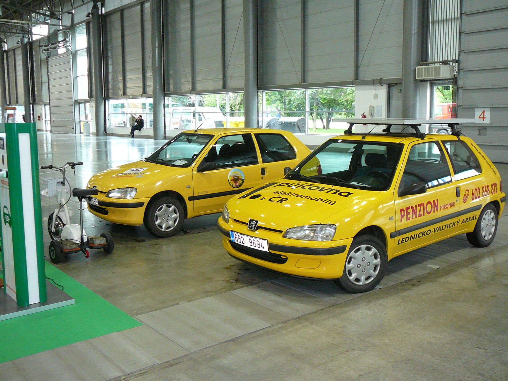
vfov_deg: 40.7
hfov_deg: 52.6
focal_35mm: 35
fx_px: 514
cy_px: 190
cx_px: 254
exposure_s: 1/30
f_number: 2.8
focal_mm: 5.2
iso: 250
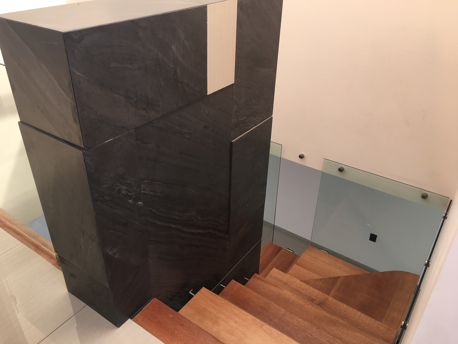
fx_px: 384
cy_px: 172
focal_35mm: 29
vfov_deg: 48.2
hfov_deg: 61.7
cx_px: 229
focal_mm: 4.15
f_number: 2.2
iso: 25
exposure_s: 1/199
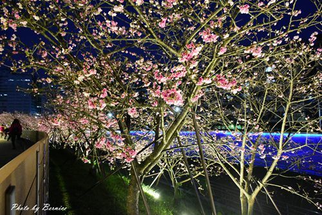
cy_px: 108
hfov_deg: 67.4
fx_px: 242
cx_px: 161
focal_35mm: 27
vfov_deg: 48.0
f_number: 5.6
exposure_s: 1/30
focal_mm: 18
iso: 6400
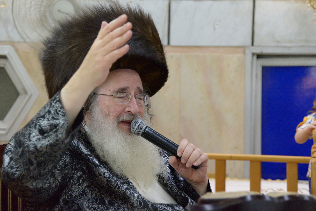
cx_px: 158
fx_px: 790
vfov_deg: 15.2
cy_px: 106
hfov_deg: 22.6
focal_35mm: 90
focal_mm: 90
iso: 6400
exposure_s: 1/320
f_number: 5.3
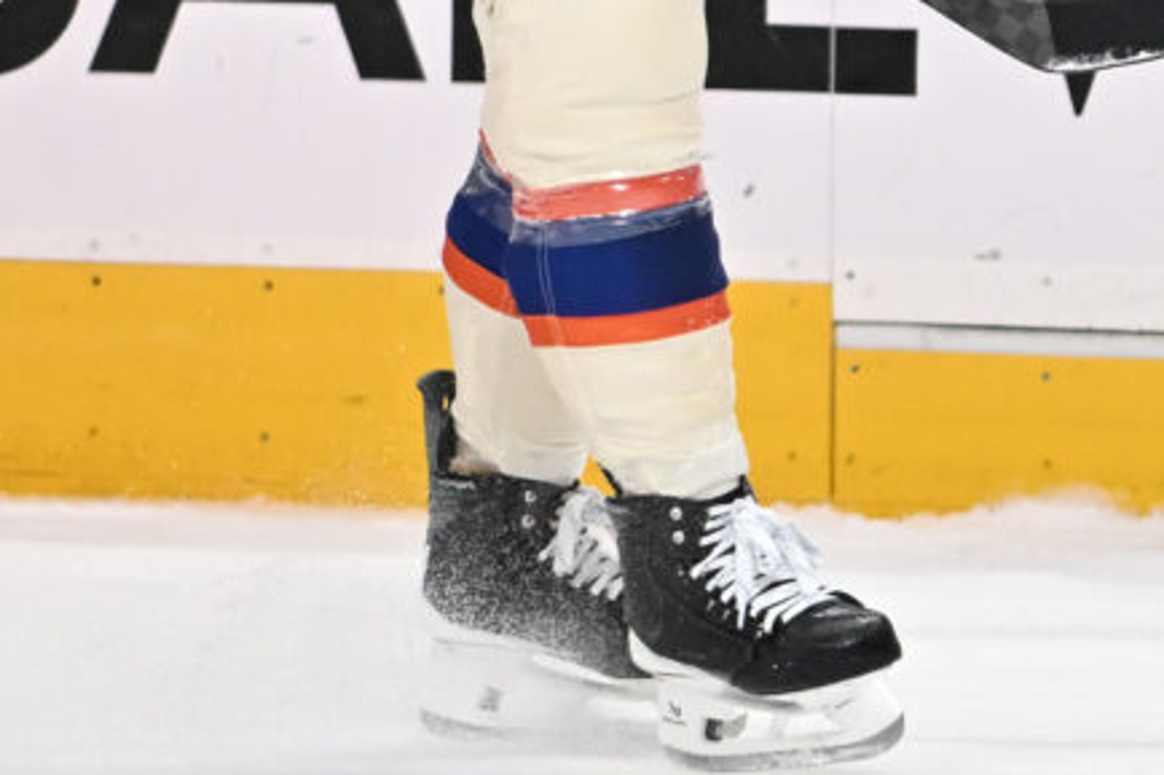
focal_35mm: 914
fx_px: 29540
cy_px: 141
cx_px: 2186
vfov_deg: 1.5
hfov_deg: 2.3
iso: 1600
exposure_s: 1/800
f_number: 4
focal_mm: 155
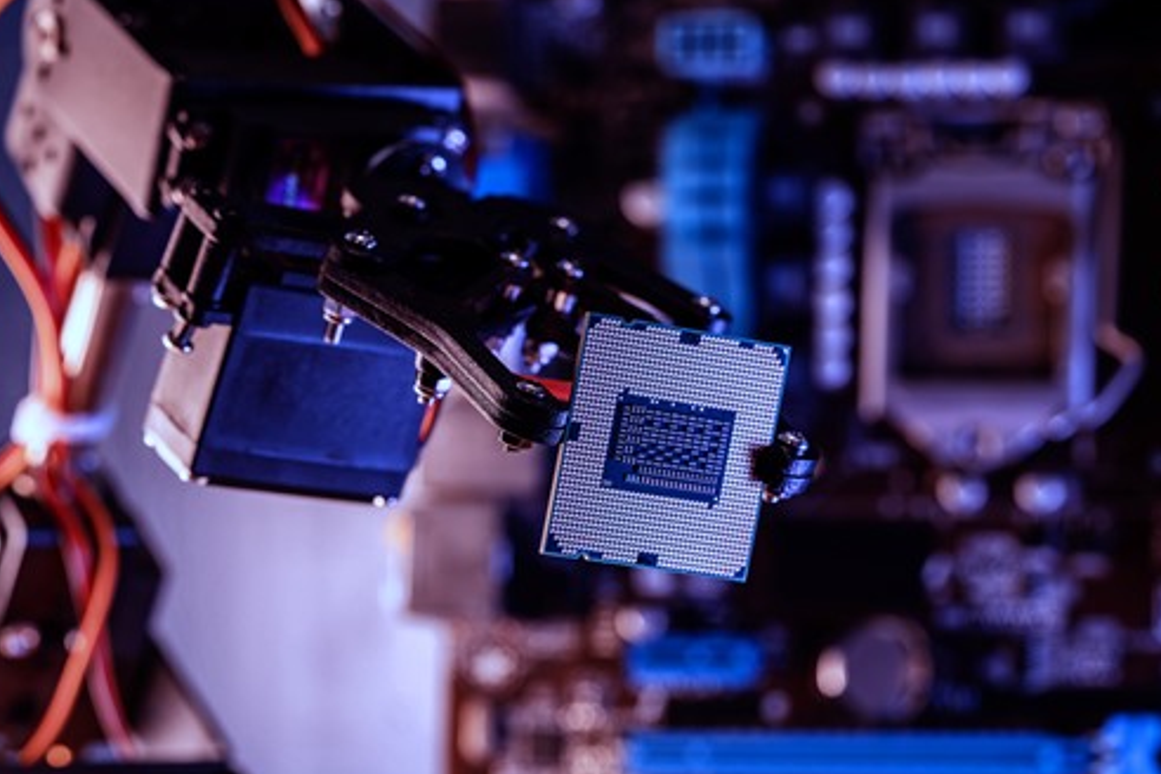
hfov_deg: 16.0
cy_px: 349
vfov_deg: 10.7
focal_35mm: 128
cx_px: 713
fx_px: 4128
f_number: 5.6
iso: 125
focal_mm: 90
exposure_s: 1/1.67
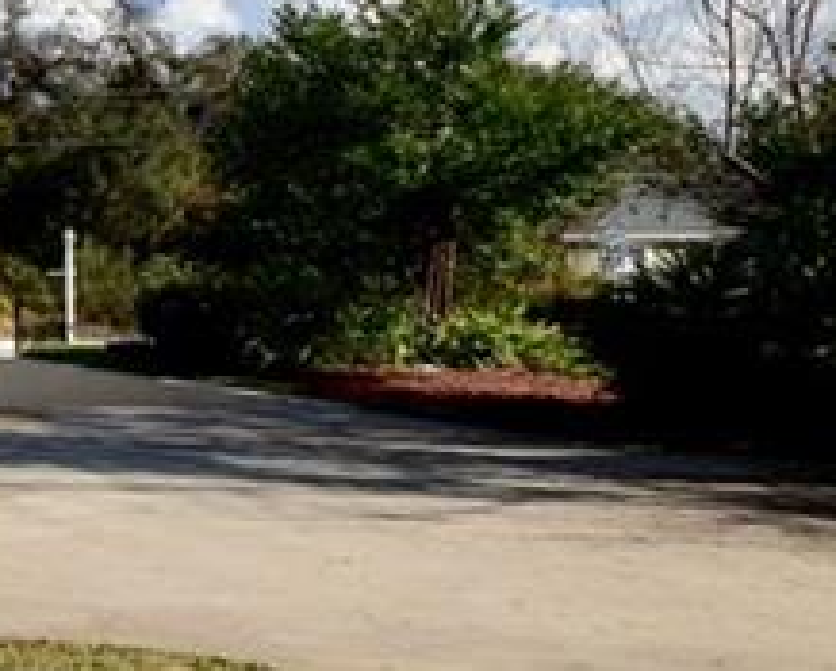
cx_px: -725
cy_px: 265
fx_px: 1635
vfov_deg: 23.2
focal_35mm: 66
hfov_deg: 19.8
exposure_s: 1/200
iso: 100
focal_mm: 10
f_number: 10
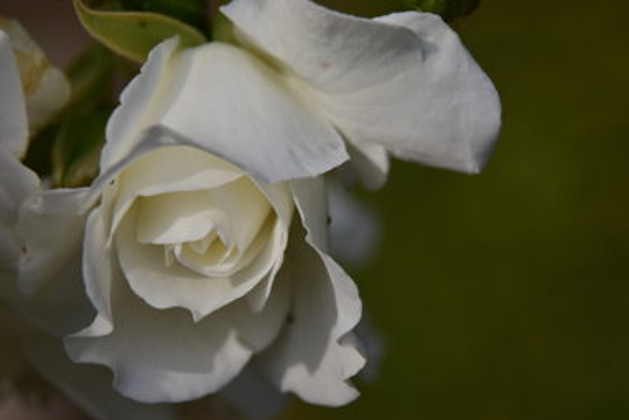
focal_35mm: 182
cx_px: 310
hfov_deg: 11.3
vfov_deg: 7.6
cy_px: 212
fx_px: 3181
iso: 100
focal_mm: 116
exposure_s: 1/800
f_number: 5.6
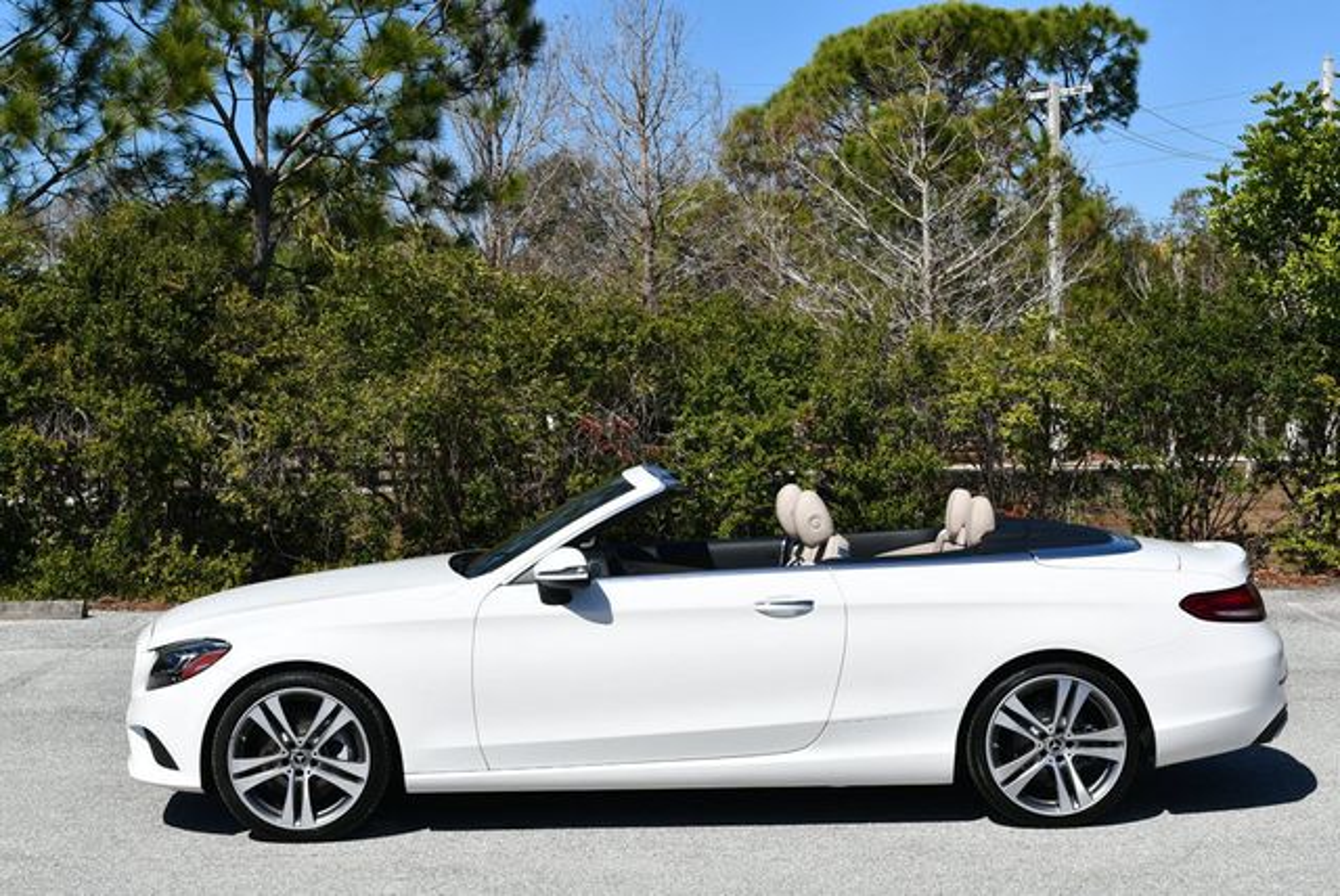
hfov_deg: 31.4
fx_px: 2384
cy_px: 448
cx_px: 670
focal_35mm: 64
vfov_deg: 21.3
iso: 100
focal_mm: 32
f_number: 9
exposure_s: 1/320
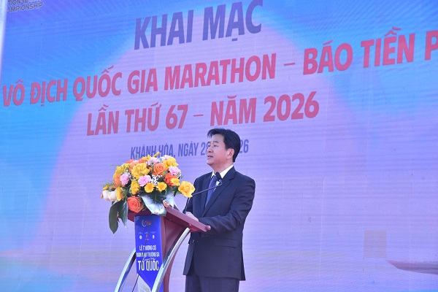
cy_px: 146
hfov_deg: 19.5
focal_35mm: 105
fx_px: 1277
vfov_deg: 13.0
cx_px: 219
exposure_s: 1/640
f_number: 8
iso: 1600
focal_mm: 105
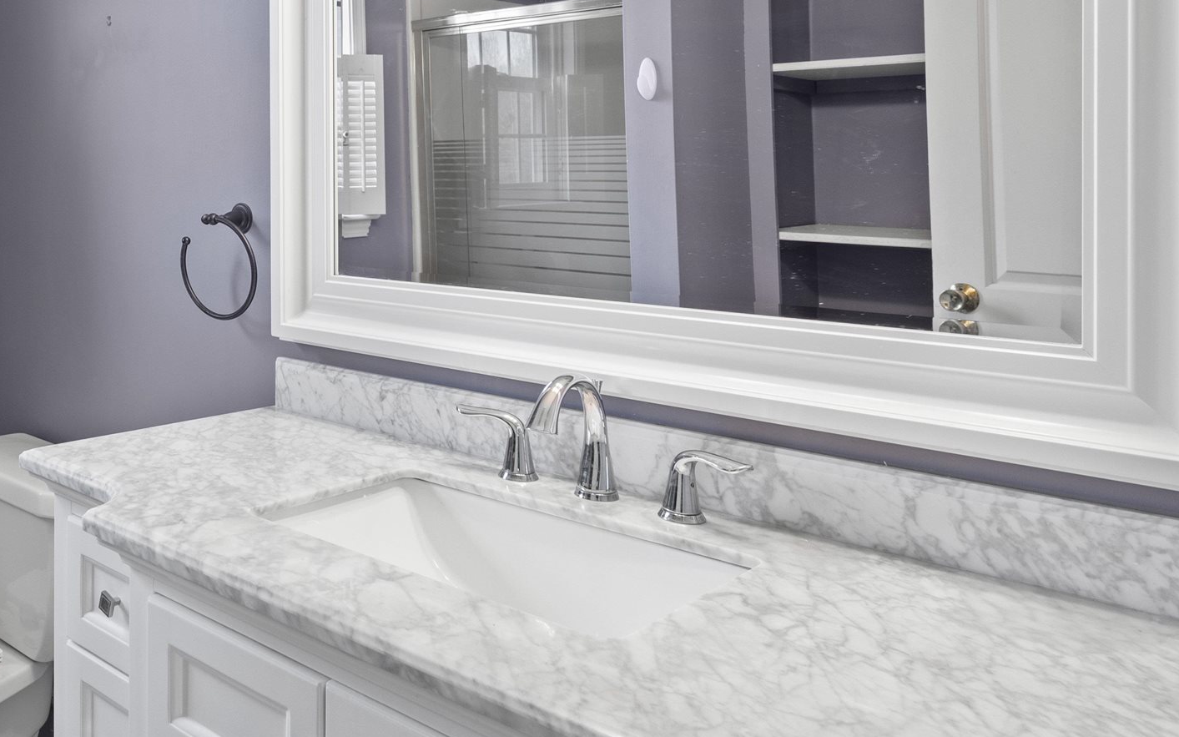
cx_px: 165
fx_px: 1032
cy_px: 198
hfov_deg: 53.6
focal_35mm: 32
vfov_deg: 38.4
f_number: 7.1
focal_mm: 14.5
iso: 250
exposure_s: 1
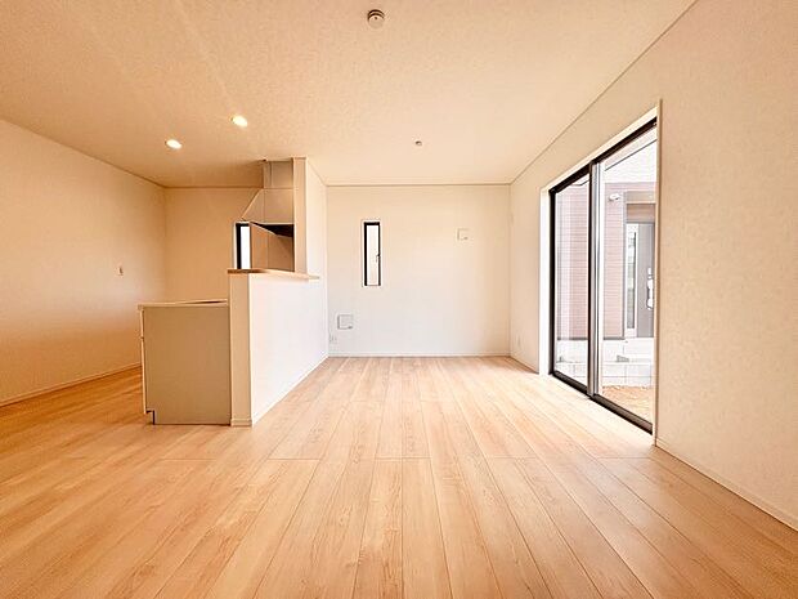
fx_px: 323
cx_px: 399
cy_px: 300
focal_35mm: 14
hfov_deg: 102.1
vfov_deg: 85.7
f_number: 2.2
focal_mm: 2.22
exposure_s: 1/99
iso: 40
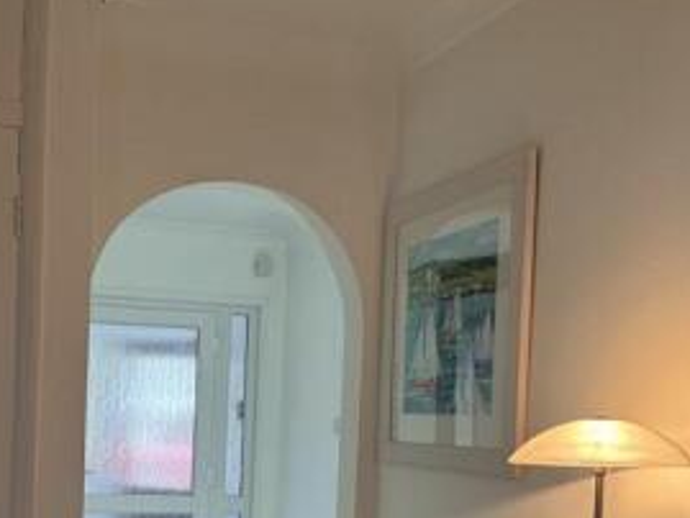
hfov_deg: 36.3
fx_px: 1037
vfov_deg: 27.2
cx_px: 217
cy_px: 447
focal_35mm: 52
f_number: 1.78
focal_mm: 6.76
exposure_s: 1/50
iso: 250
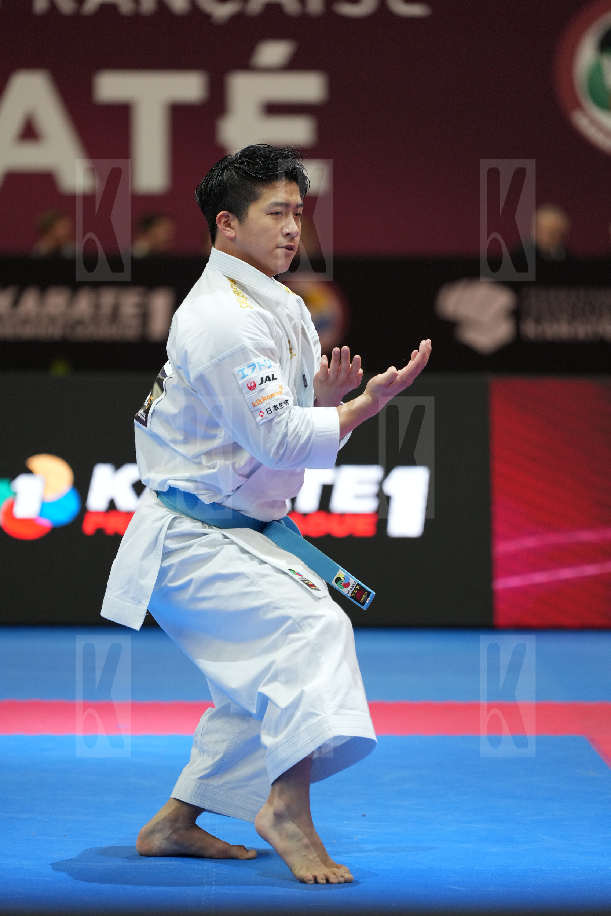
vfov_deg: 11.1
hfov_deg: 7.4
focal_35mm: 185
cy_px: 458
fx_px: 4711
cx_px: 306
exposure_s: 1/1250
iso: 2000
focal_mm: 185
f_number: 2.8
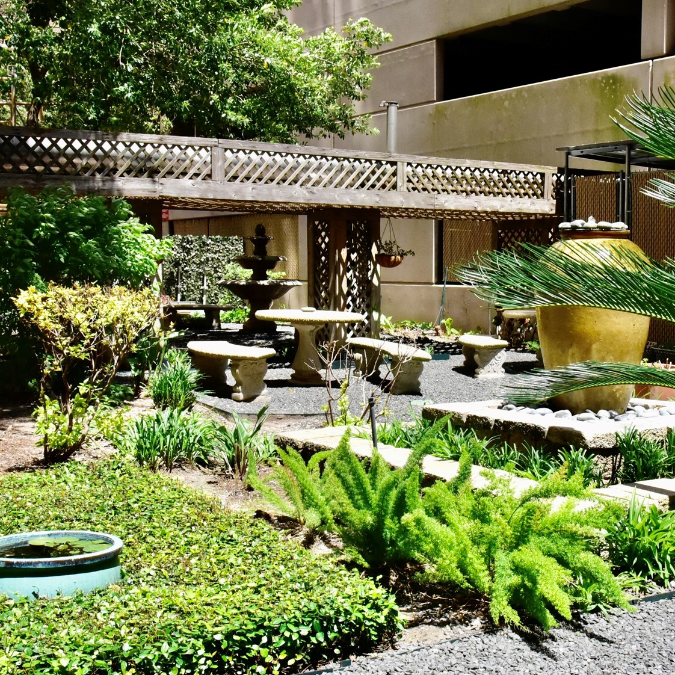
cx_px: 430
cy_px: 362
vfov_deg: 33.4
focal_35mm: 51
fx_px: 1125
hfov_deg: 33.2
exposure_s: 1/1000
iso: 4000
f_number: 16
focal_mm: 31
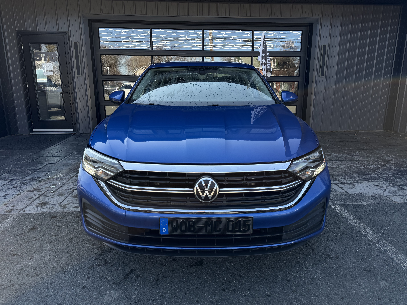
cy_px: 152
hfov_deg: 71.6
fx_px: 282
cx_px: 204
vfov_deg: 56.8
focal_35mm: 24
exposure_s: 1/1075
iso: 100
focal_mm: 6.76
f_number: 1.78
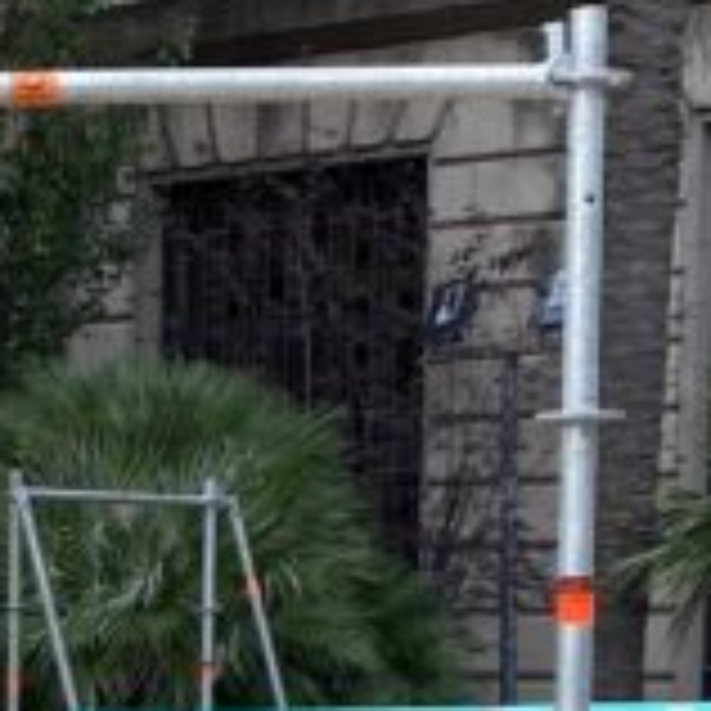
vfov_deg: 11.5
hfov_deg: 10.5
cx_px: -850
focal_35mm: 149
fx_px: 3462
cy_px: 882
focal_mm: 4.25
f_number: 1.8
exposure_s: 1/304
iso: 32
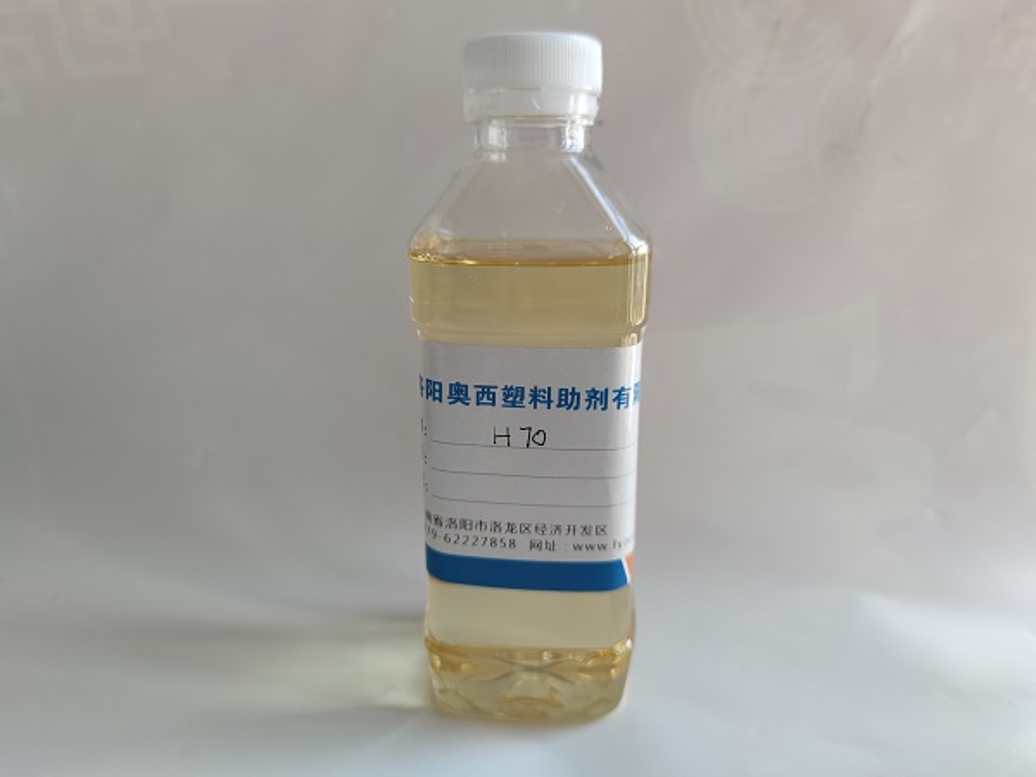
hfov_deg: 71.6
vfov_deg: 56.8
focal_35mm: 24
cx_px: 518
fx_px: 718
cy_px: 388
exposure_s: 1/100
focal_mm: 6.72
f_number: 1.69
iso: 91
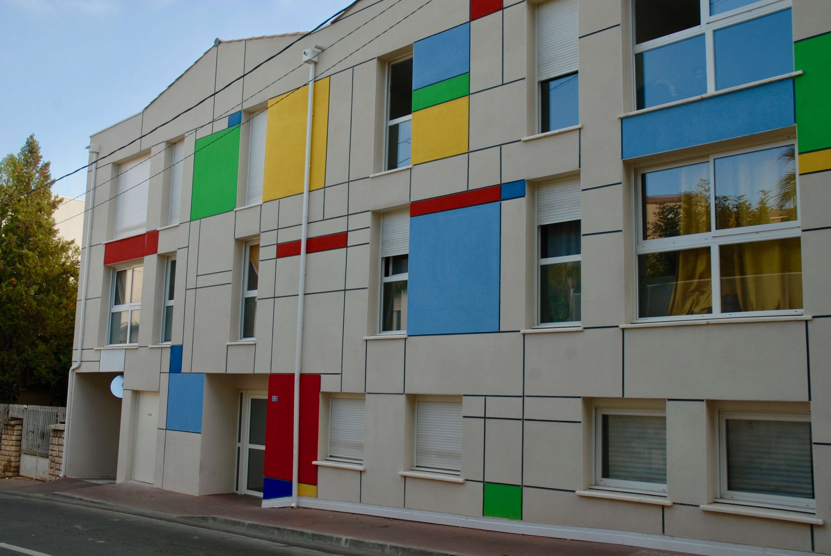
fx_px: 832
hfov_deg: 53.1
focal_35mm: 36
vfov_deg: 37.0
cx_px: 416
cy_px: 278
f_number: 7.1
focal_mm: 24
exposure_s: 1/80
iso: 100
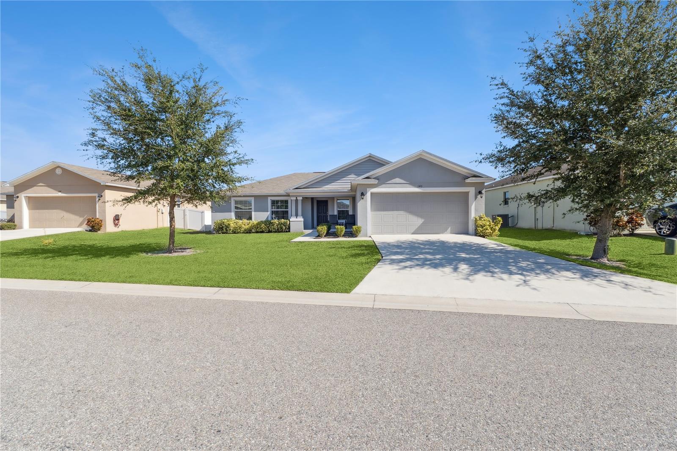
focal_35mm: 15
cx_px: 338
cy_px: 226
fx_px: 282
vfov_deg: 77.3
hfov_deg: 100.4
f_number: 8
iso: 100
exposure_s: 1/400
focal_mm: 10
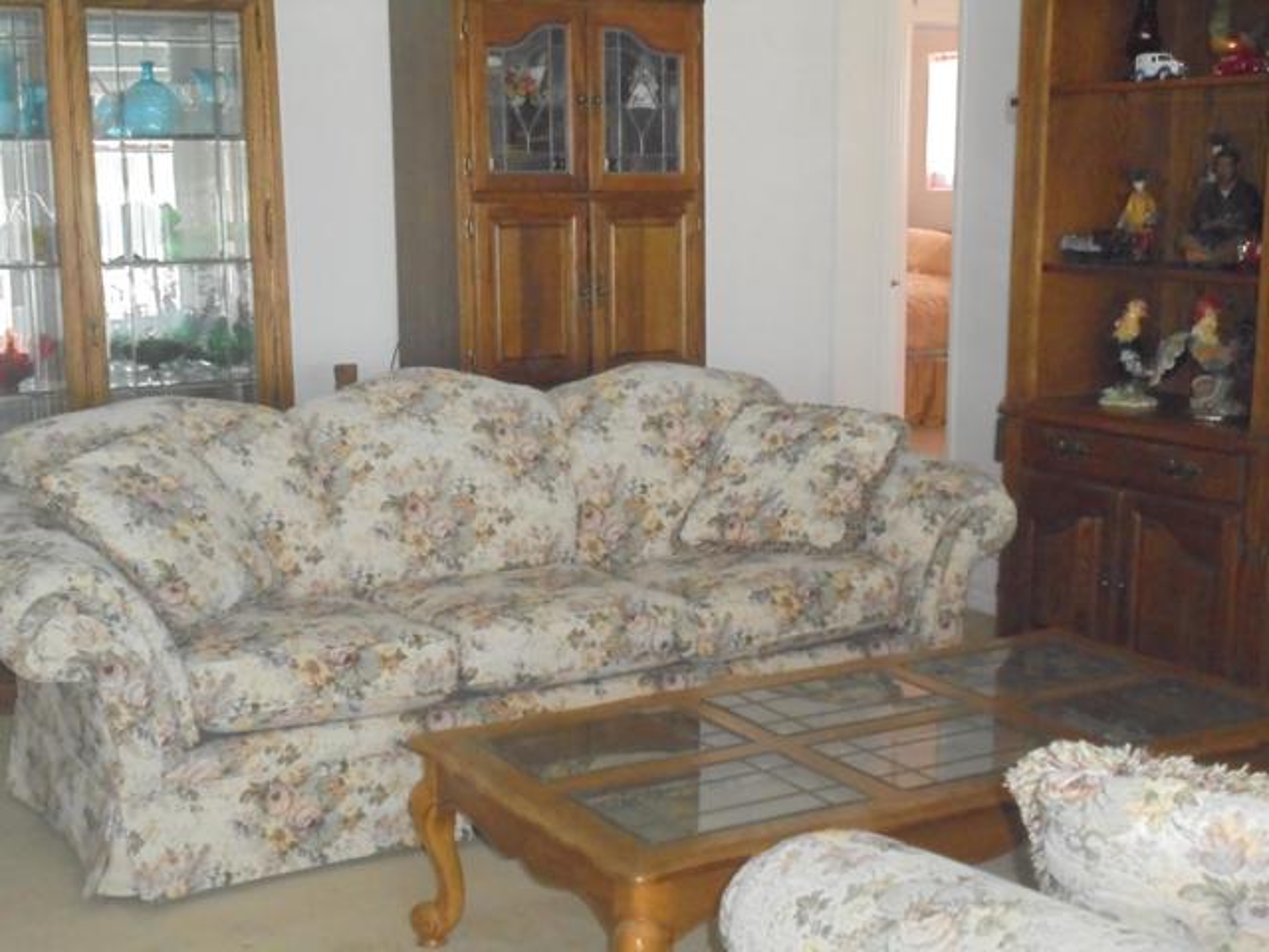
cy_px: 476
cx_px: 634
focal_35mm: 49
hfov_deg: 38.9
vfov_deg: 29.7
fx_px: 1796
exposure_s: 1/40
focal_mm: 8.9
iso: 800
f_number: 4.8
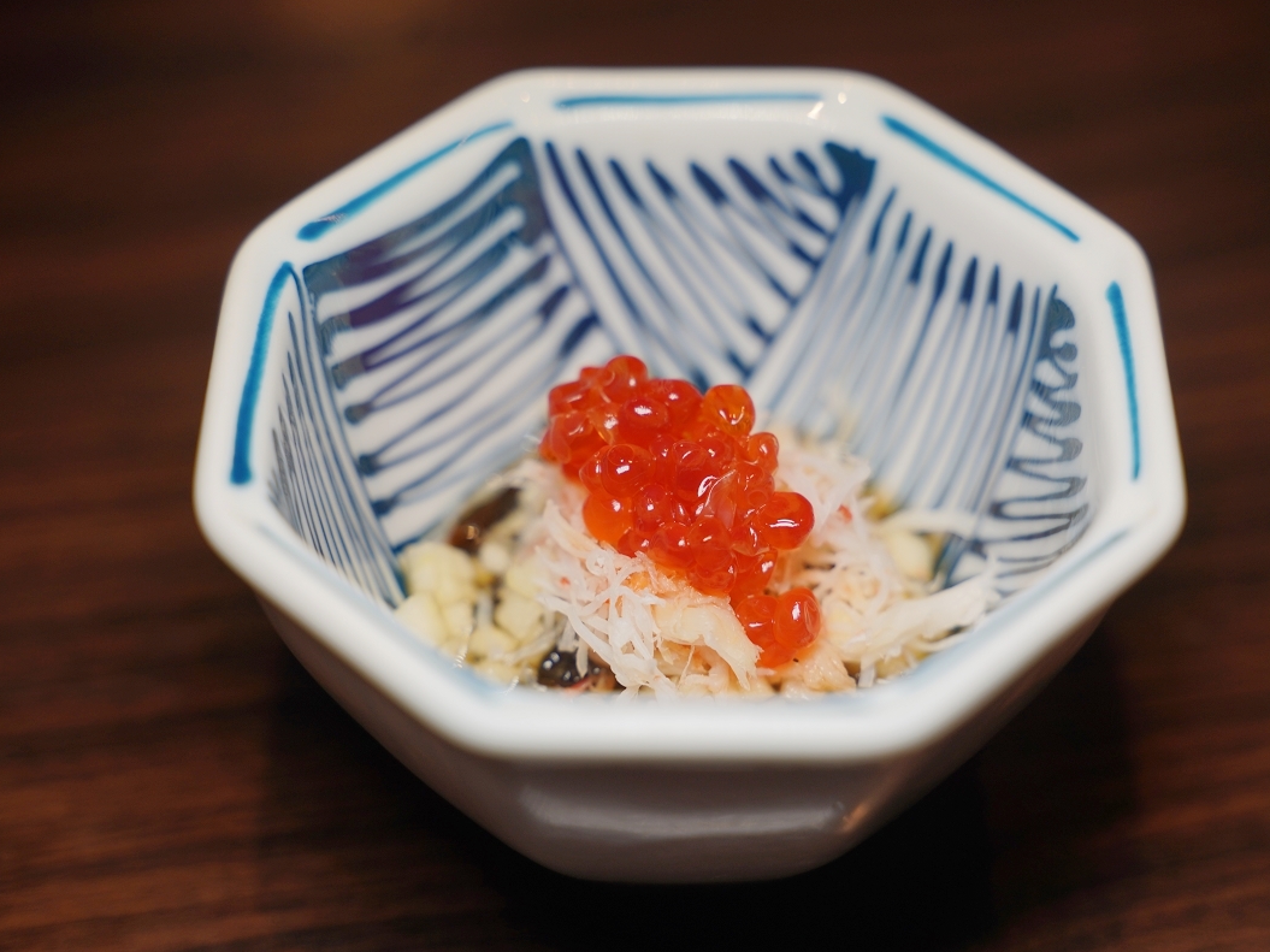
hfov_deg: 23.8
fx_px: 3008
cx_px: 695
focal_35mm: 82
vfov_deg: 18.0
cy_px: 473
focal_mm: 75
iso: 125
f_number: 4
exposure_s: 1/80
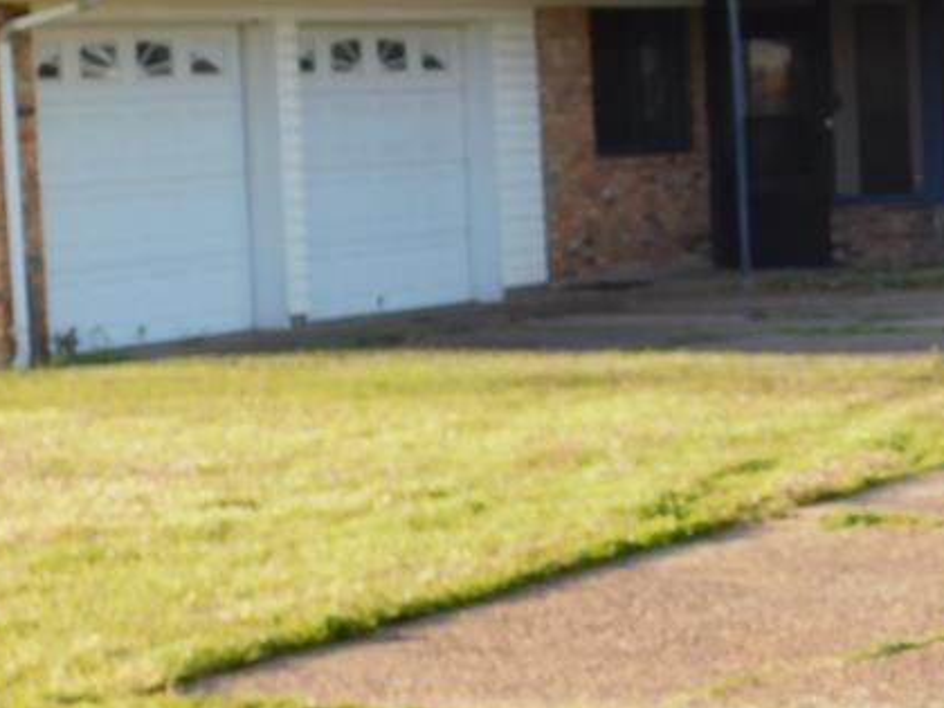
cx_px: 978
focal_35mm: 144
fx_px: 3927
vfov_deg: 10.3
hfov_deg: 13.5
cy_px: 175
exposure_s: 1/250
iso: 125
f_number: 4
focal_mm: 10.4
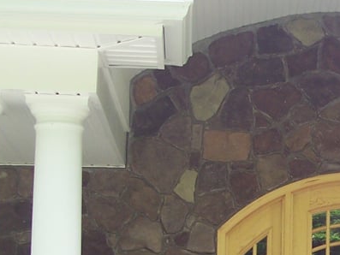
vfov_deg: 11.1
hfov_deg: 14.7
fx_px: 1287
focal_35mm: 131
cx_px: 385
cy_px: 305
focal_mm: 8
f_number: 3.4
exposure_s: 1/90
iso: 100
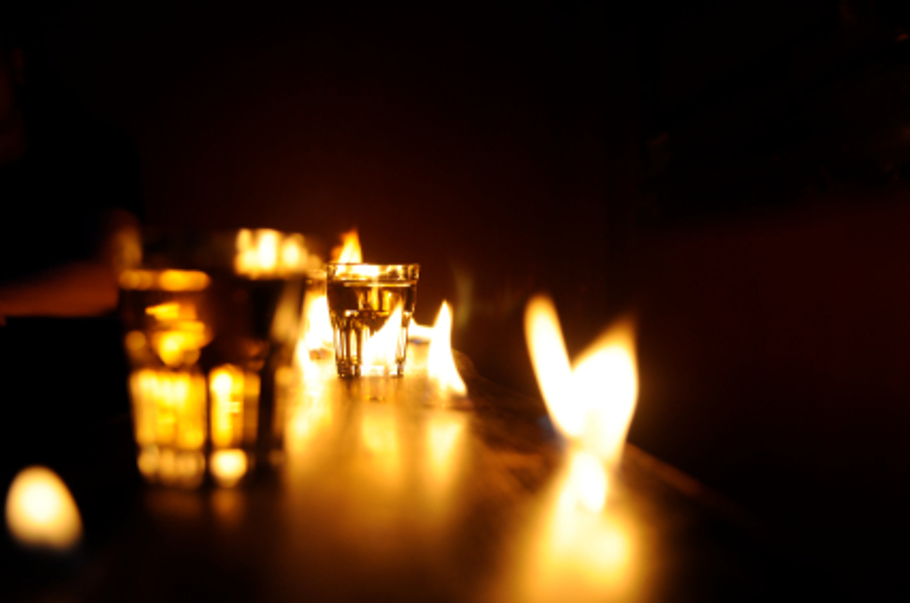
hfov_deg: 45.0
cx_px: 455
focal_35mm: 44
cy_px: 302
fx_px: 1097
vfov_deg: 30.7
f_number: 3.3
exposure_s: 1/60
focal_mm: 29
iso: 200
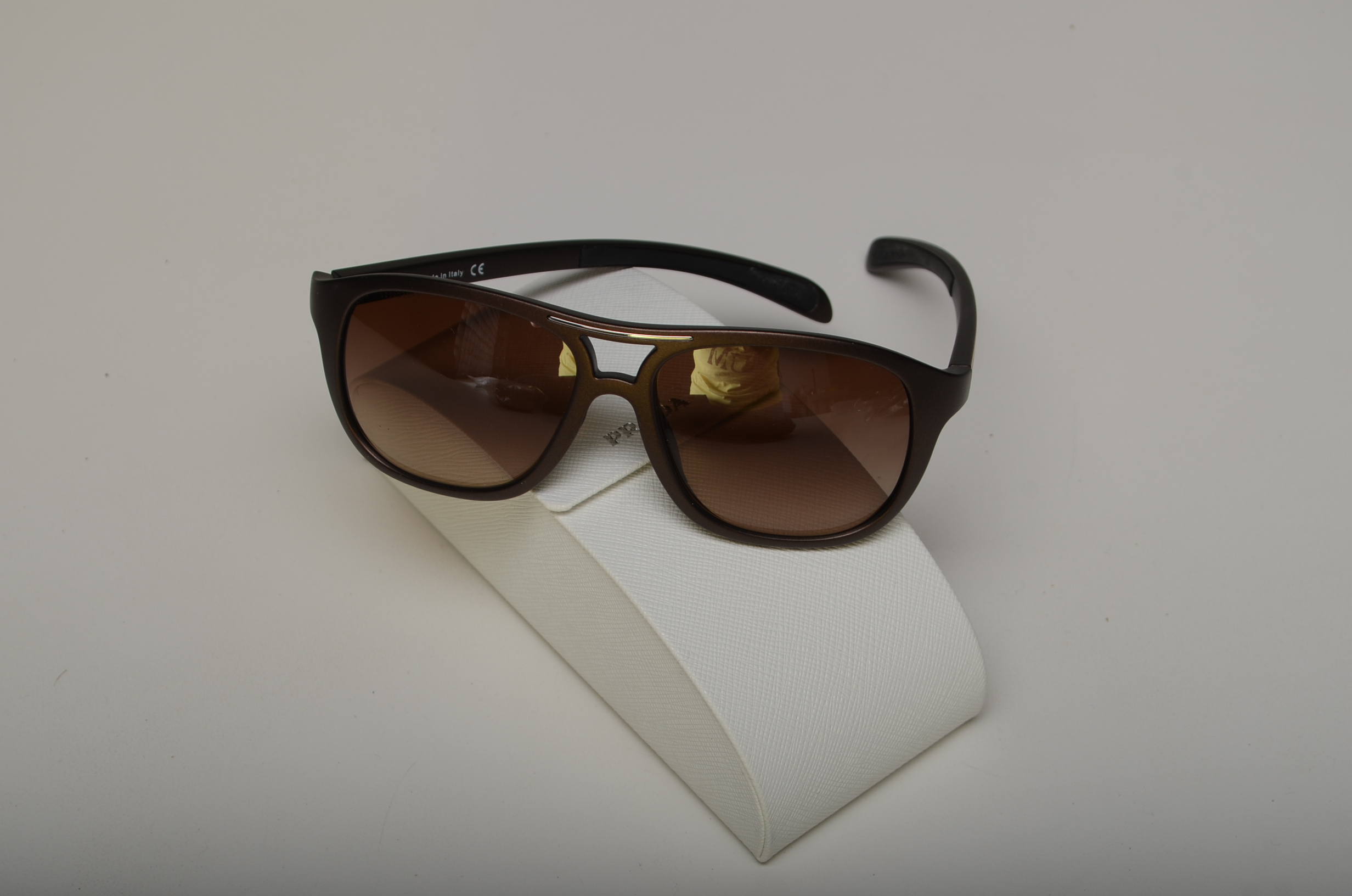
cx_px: 676
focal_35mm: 72
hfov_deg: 28.1
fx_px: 2698
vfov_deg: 18.8
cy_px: 448
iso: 125
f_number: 8
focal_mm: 48
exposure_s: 1/250
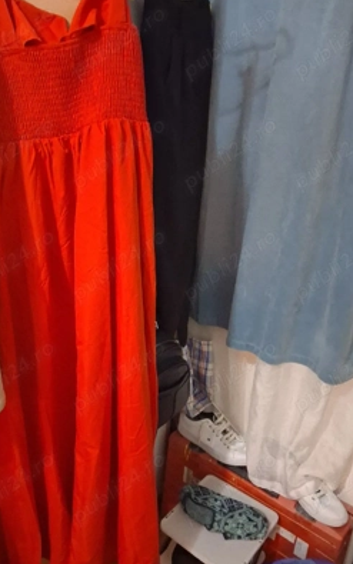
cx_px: 147
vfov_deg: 64.6
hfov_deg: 43.0
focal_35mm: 29
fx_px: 446
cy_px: 283
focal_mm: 4
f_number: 1.8
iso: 1250
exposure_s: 1/13
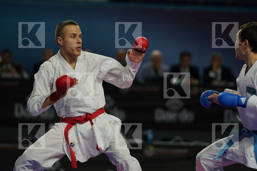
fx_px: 2056
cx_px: 128
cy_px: 86
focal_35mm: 288
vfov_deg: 4.8
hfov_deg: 7.2
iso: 800
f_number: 2.8
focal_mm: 192
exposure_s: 1/1000
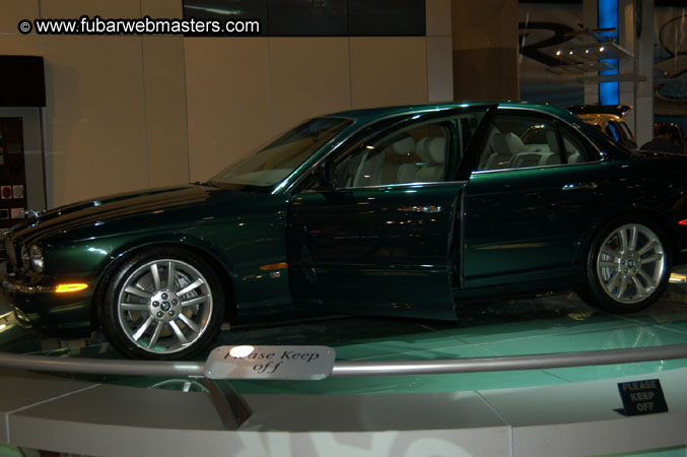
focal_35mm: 51
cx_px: 344
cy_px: 228
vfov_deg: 26.4
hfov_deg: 38.9
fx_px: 972
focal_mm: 34
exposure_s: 1/60
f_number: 5
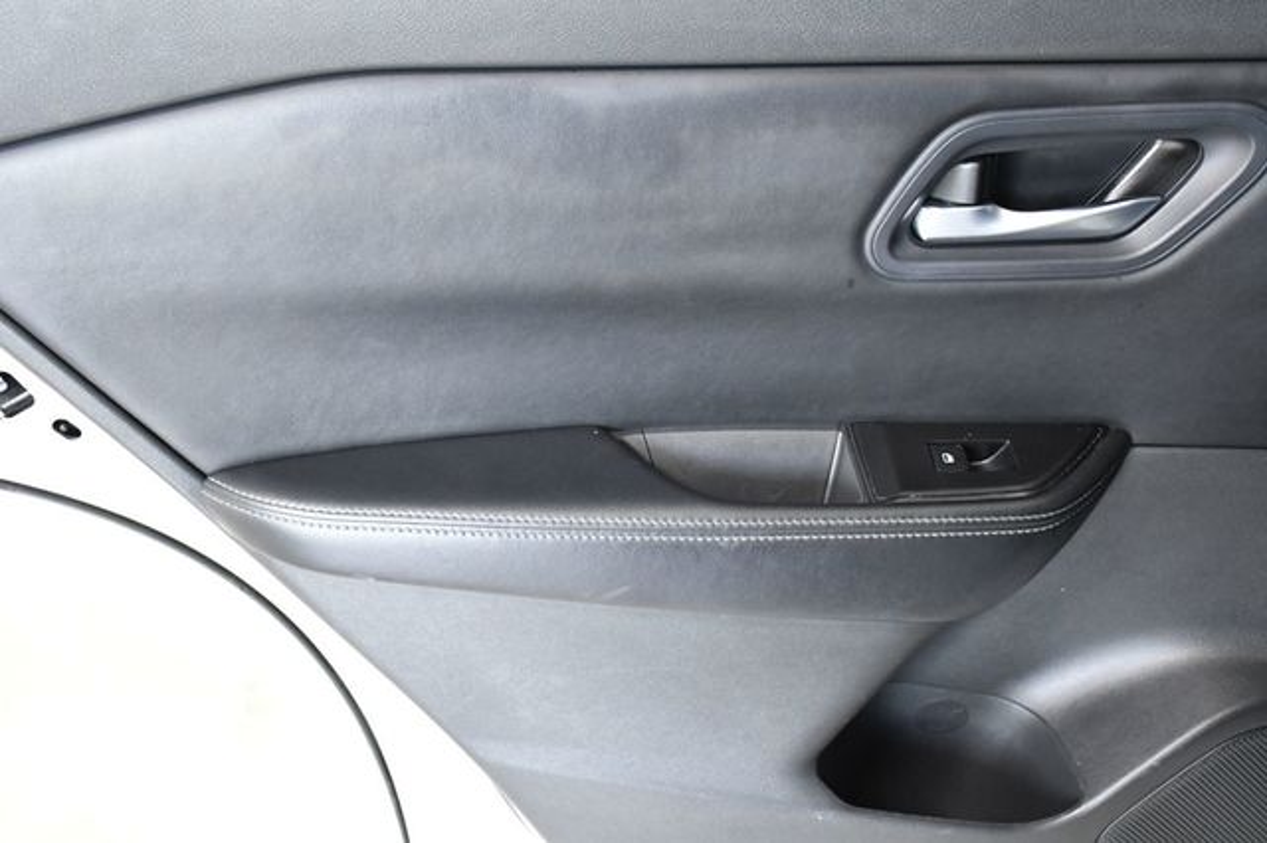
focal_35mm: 51
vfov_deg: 26.5
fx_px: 1794
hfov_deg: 38.9
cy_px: 422
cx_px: 634
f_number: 5
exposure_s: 1/100
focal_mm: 34
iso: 2500
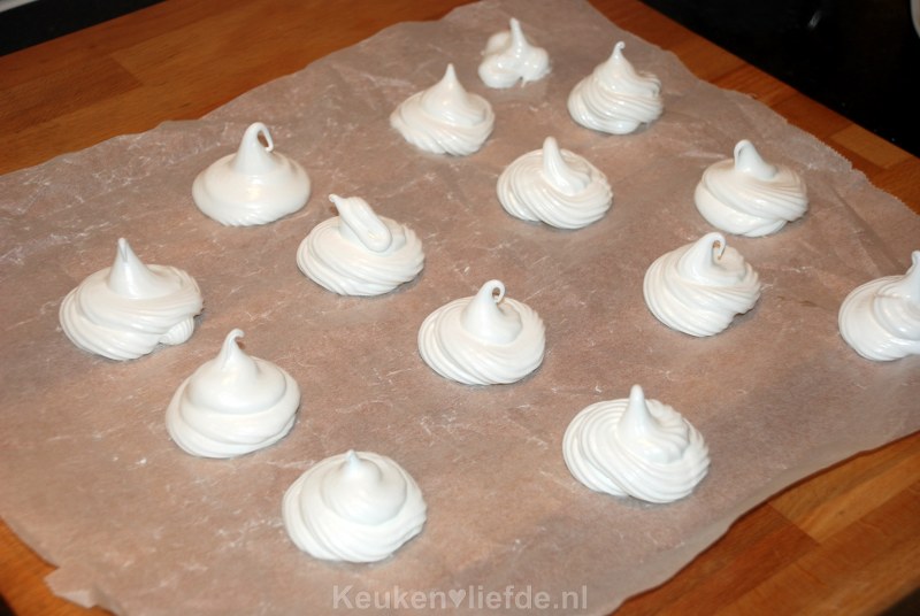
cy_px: 308
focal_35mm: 66
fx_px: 1689
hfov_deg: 30.5
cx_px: 460
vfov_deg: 20.7
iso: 200
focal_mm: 44
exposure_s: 1/60
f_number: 4.8
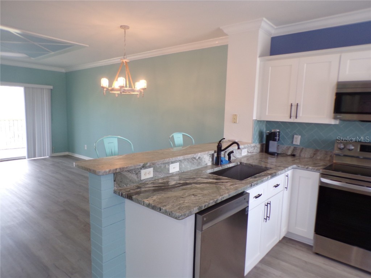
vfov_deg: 56.8
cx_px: 186
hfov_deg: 71.6
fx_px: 257
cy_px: 139
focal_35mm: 24
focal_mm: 4.3
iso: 123
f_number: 3
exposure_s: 1/34
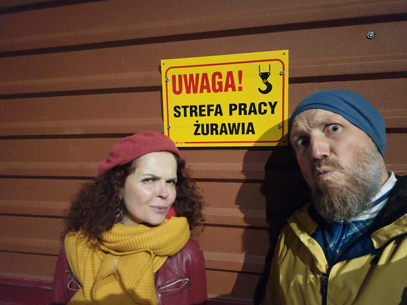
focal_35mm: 25
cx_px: 204
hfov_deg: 69.4
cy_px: 152
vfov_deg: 54.9
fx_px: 294
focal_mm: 3.3
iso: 1250
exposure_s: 1/15
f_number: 2.2
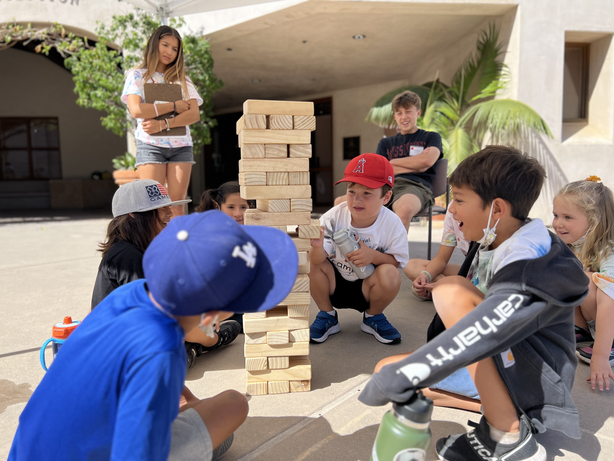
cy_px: 230
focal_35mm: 26
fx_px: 461
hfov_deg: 67.3
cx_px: 307
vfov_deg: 53.1
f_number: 1.5
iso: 50
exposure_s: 1/1869
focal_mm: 5.7
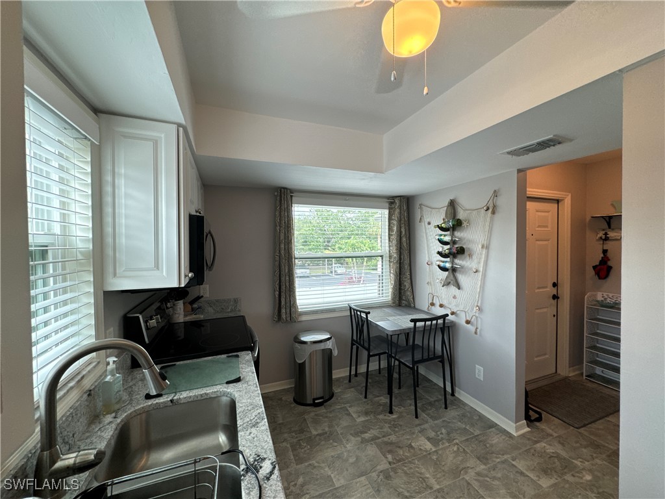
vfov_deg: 85.7
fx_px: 269
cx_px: 332
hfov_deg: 102.1
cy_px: 250
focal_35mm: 14
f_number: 2.2
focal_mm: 2.22
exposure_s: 1/120
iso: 80
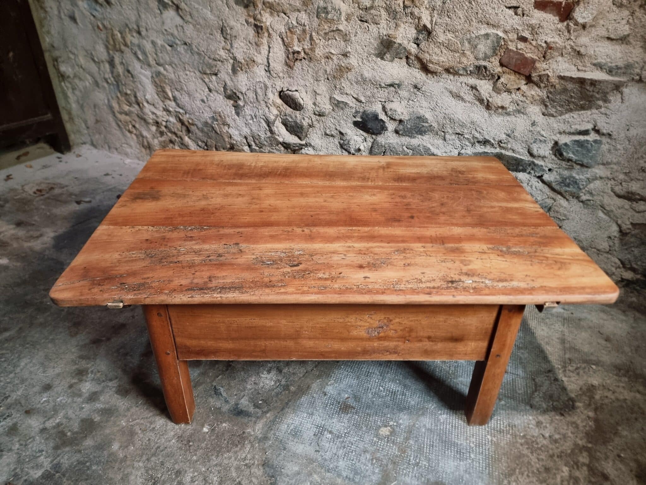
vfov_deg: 56.8
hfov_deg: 71.6
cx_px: 323
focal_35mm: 24
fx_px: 448
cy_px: 242
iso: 640
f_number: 1.8
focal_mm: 6.7
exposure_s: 1/24
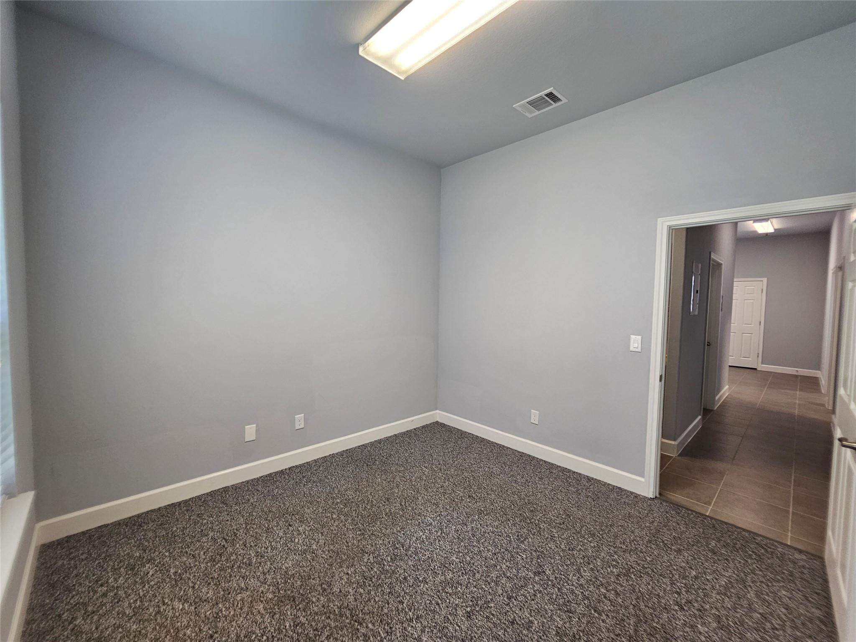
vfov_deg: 89.9
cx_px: 428
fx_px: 321
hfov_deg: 106.2
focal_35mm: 13
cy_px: 321
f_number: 2.2
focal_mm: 2.2
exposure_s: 1/62
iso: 100
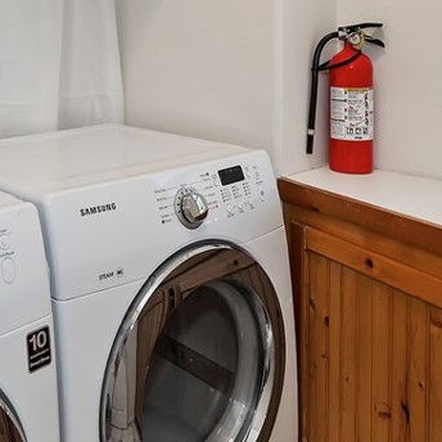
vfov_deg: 40.6
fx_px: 549
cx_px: 114
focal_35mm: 38
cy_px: 46
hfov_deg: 42.6
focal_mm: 10
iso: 400
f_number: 8
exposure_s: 1/30
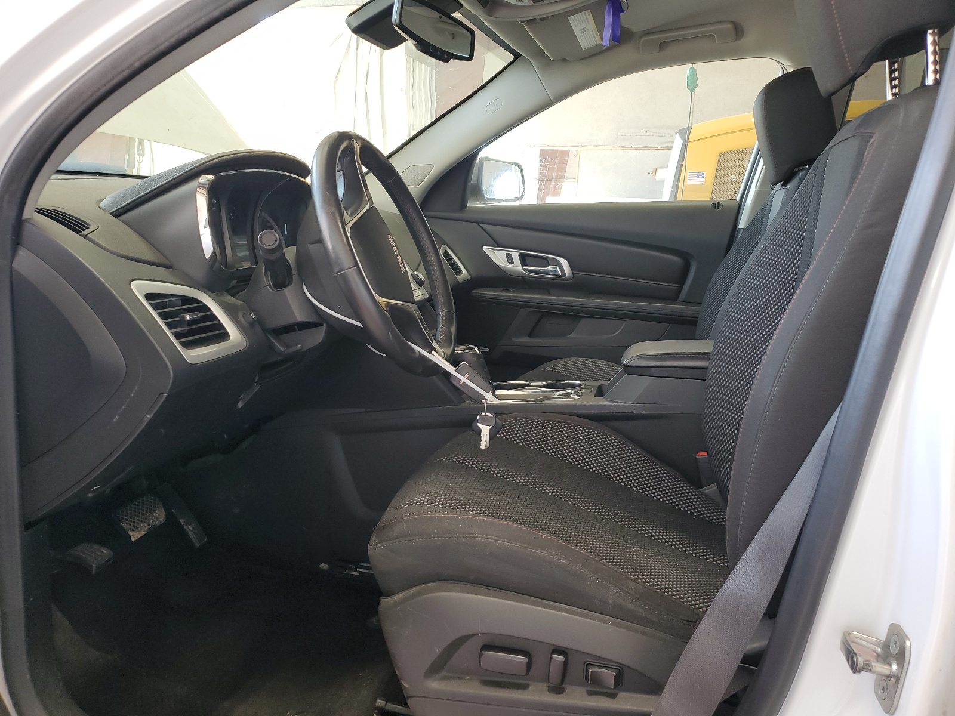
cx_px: 478
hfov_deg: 67.3
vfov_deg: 53.1
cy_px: 358
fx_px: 717
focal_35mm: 26
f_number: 1.5
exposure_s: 1/50
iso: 63
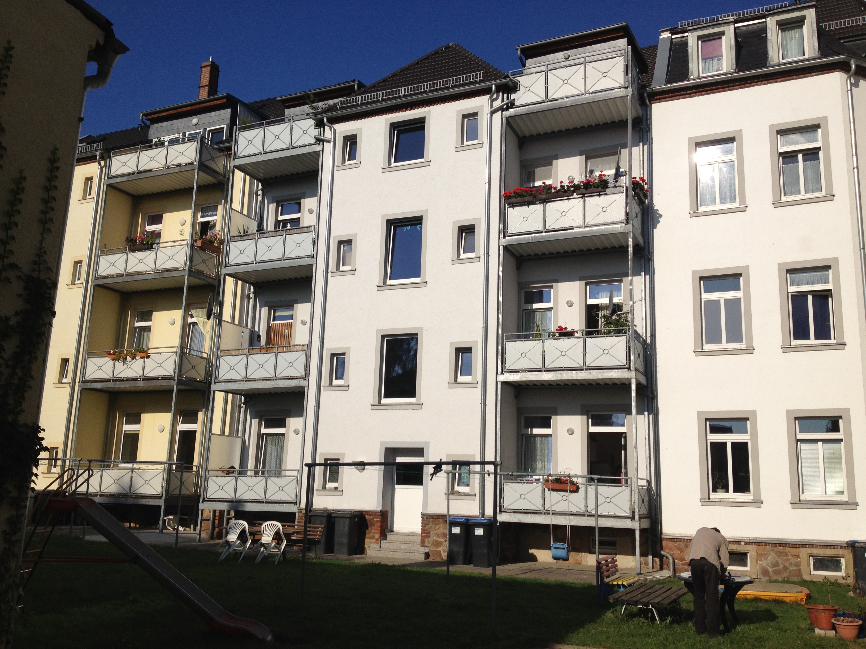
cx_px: 433
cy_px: 324
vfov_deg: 40.7
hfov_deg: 52.6
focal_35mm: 35
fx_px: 876
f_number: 2.4
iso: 64
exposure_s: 1/4608
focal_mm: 4.28
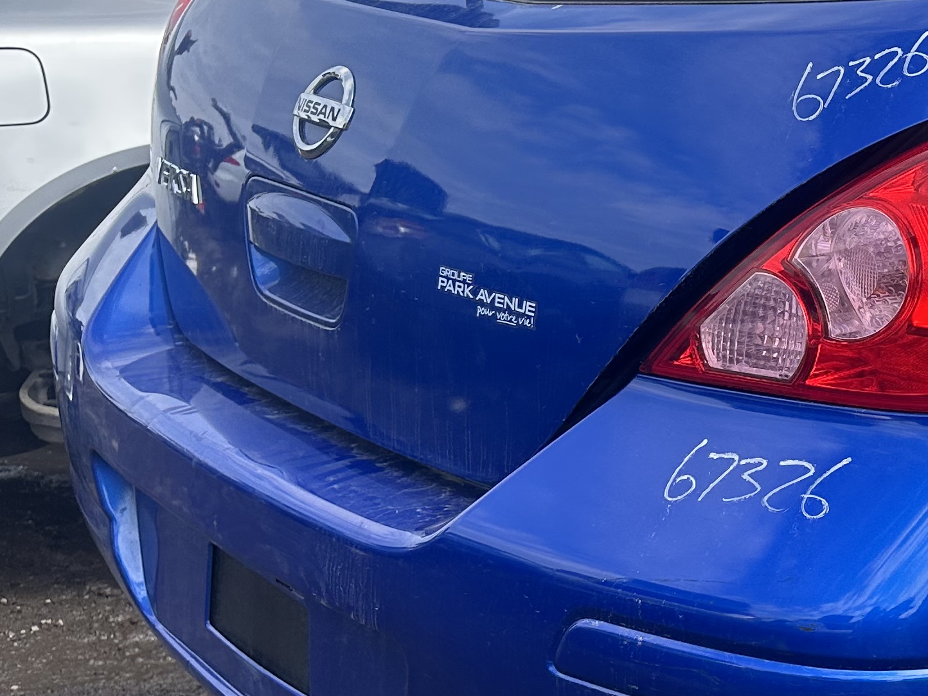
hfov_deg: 25.0
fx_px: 1796
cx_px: 1210
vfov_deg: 21.9
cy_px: 337
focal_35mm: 67
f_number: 1.78
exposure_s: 1/2203
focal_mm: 6.86
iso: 80
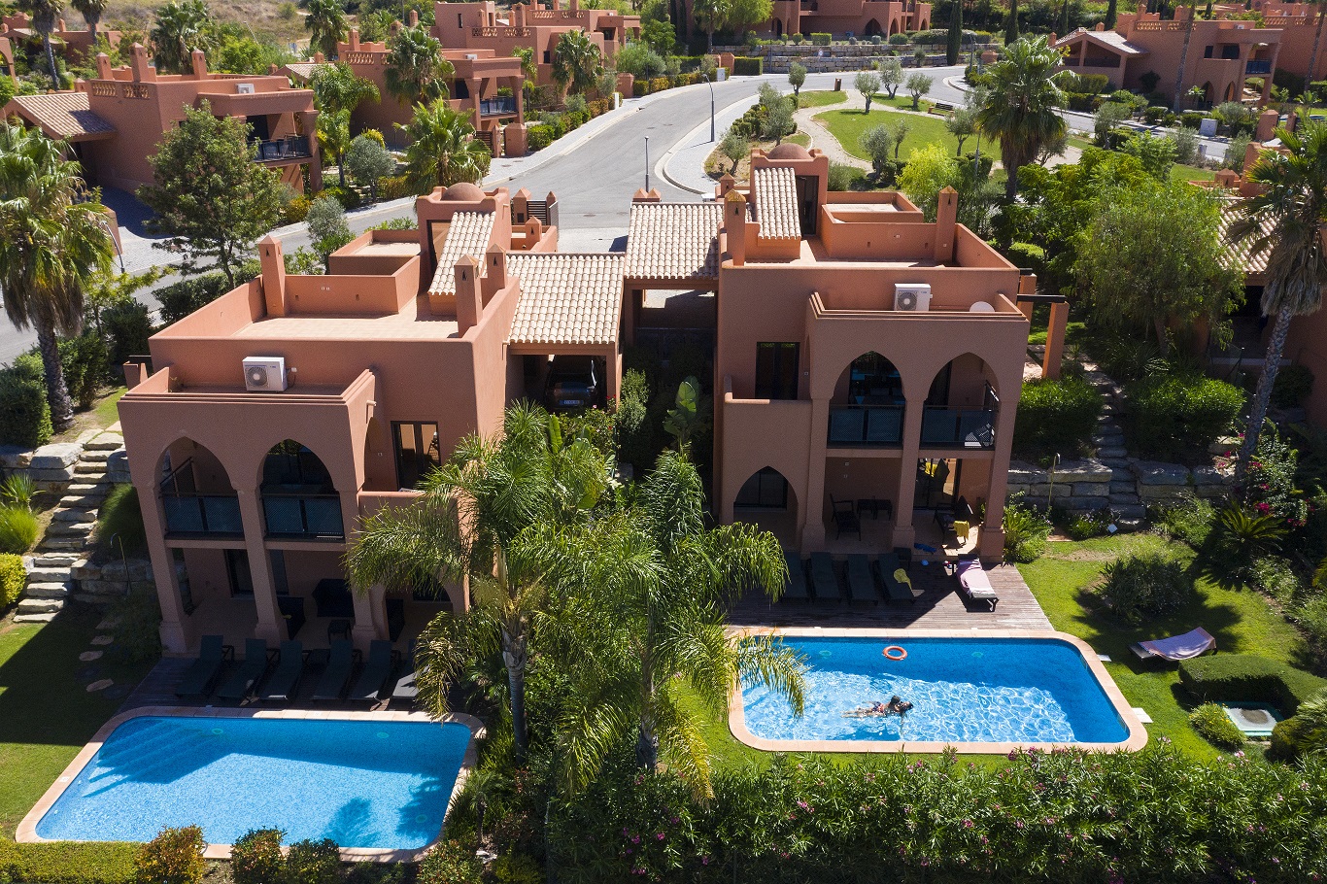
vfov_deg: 46.4
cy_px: 442
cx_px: 664
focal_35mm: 28
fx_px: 1032
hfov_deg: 65.5
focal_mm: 10.26
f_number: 6.3
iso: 400
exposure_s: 1/1250
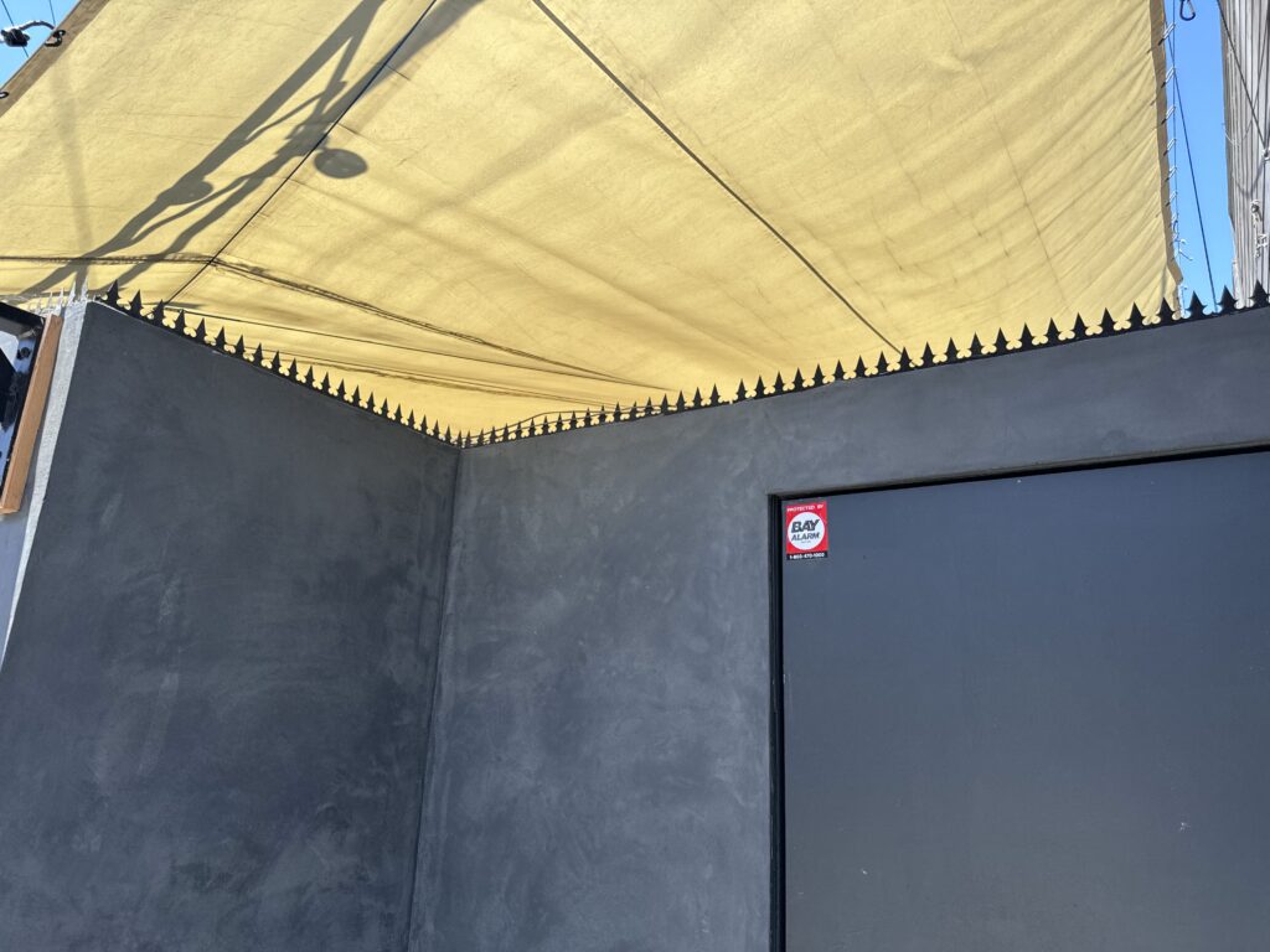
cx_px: 635
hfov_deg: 71.6
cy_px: 476
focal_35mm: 24
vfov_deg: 56.8
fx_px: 881
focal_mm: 6.86
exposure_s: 1/1456
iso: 80
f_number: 1.78
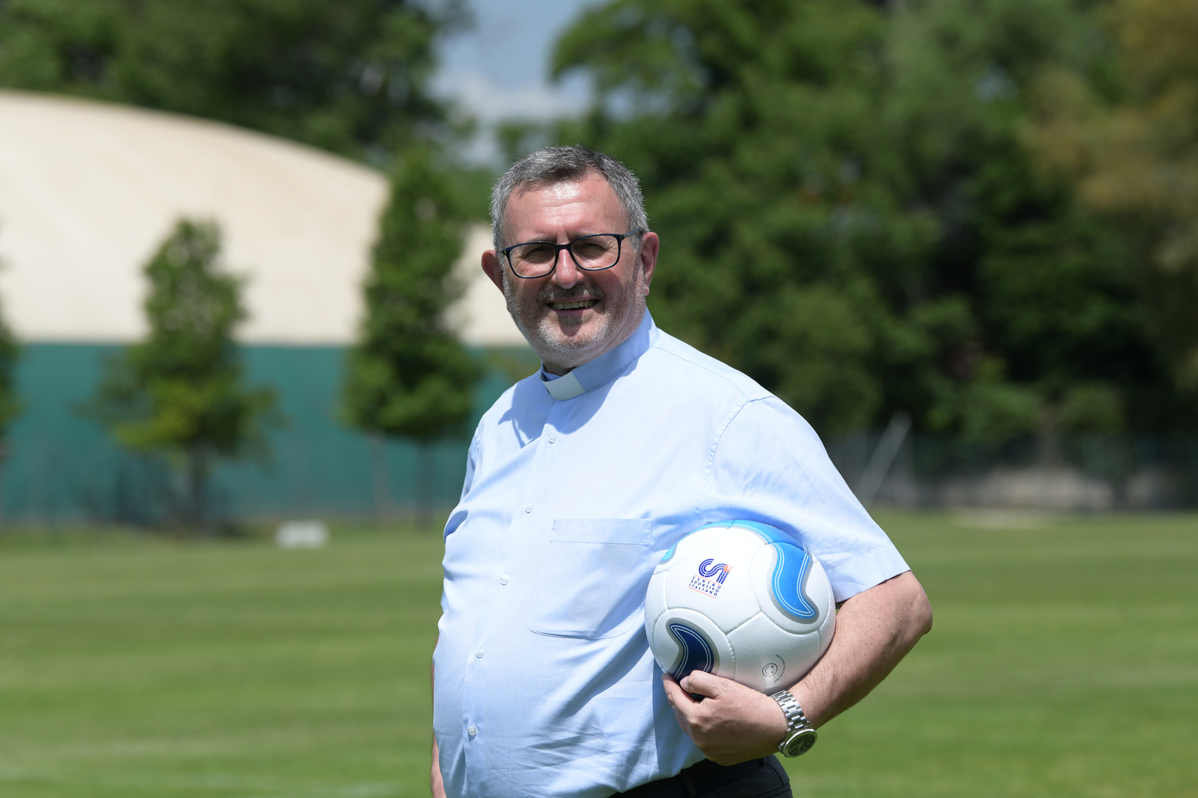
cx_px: 599
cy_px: 399
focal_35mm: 150
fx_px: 4991
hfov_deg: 13.7
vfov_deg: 9.1
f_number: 5.6
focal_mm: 150
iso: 800
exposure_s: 1/6400
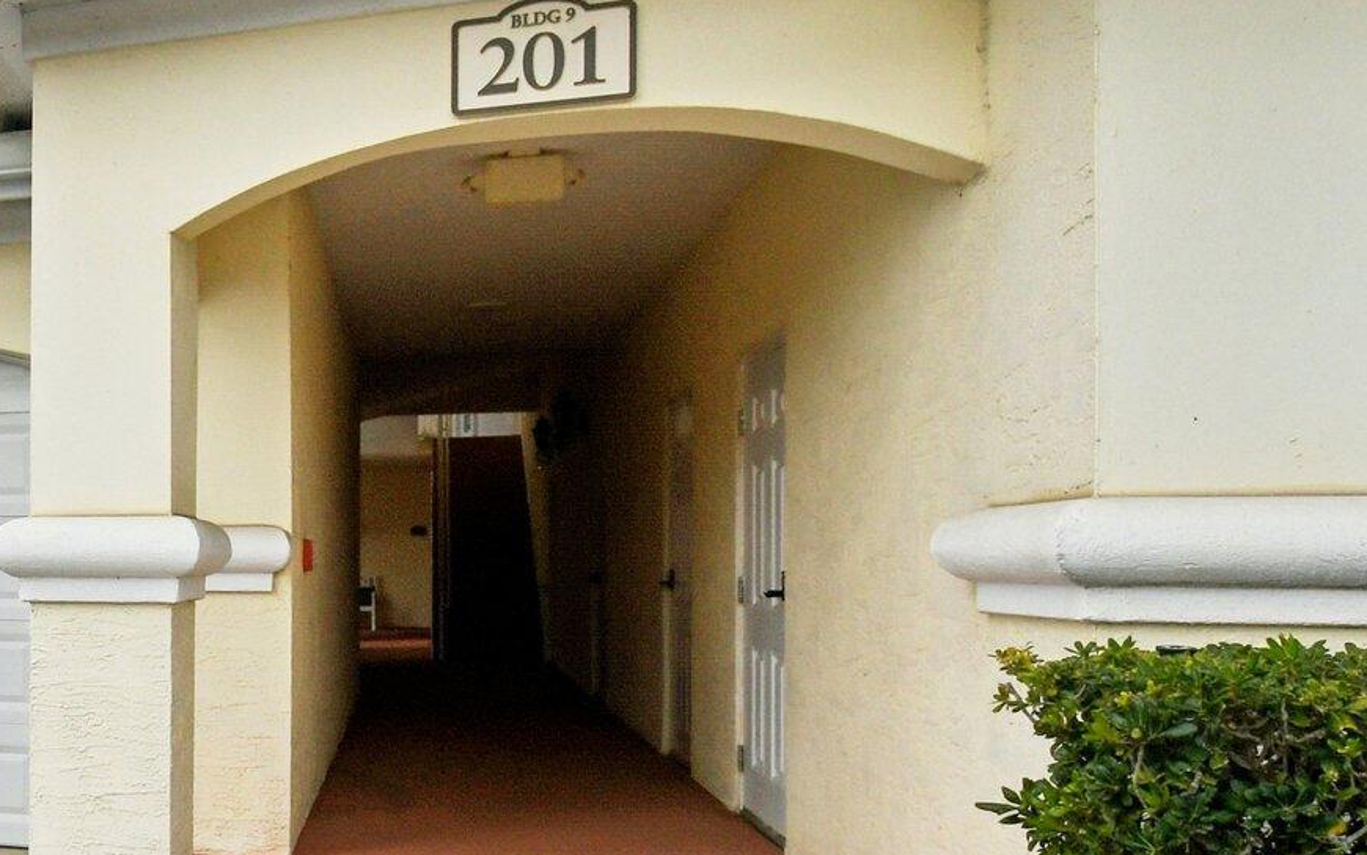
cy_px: 593
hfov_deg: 41.2
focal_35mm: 36
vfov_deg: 34.9
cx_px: -192
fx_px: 1341
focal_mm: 10
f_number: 8
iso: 400
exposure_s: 1/2000
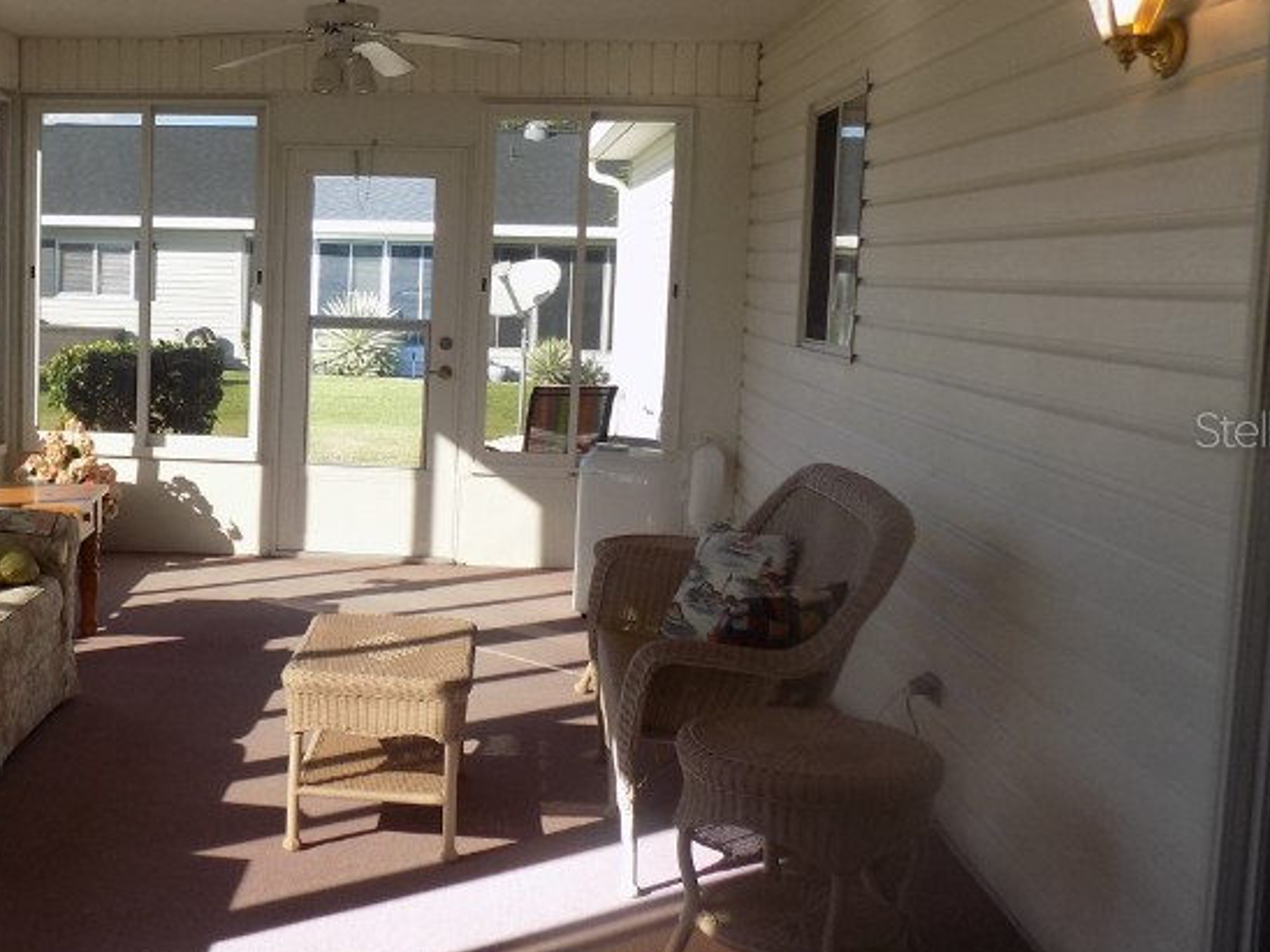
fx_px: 1578
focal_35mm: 43
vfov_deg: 33.6
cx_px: 227
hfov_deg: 41.7
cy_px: 429
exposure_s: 1/125
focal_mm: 4
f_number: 3.1
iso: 80
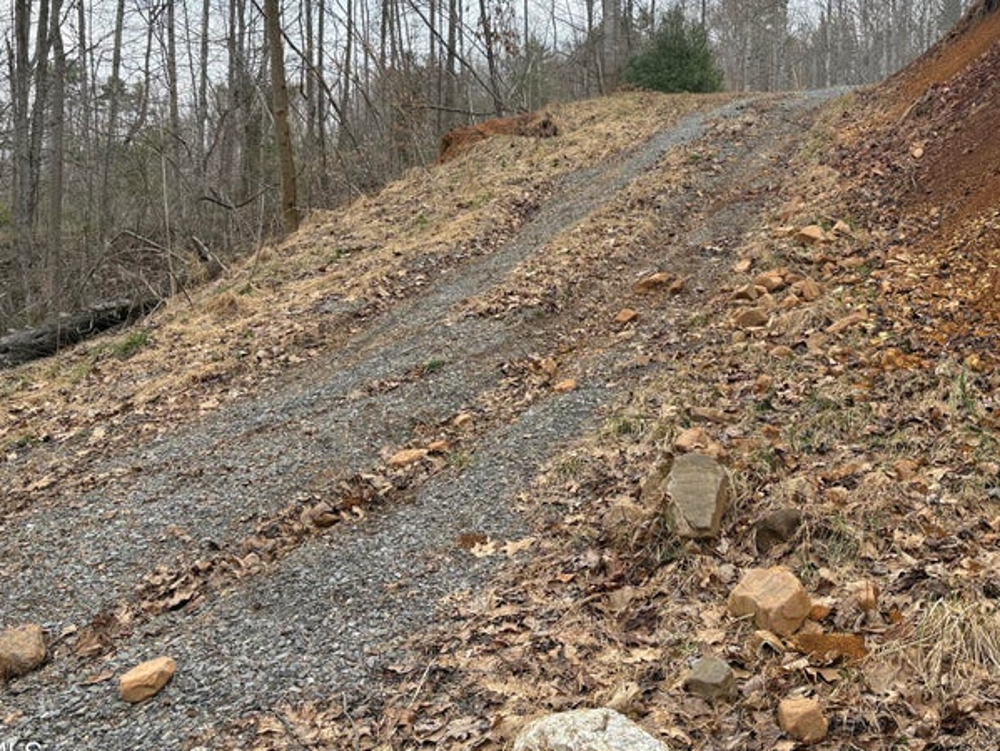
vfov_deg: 38.4
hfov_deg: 49.6
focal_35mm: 37
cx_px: 624
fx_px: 1070
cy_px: 269
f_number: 1.6
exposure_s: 1/1263
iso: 64
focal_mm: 5.96
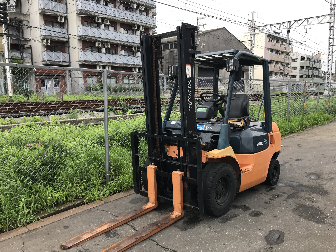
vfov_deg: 49.7
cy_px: 126
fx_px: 272
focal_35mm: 28
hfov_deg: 63.4
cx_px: 168
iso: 20
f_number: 1.8
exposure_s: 1/299
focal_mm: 3.99
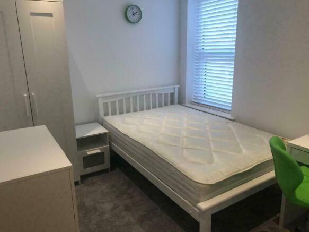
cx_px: 154
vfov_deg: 49.7
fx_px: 250
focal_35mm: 28
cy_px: 116
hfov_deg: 63.5
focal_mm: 3.99
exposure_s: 1/50
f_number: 1.8
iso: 32
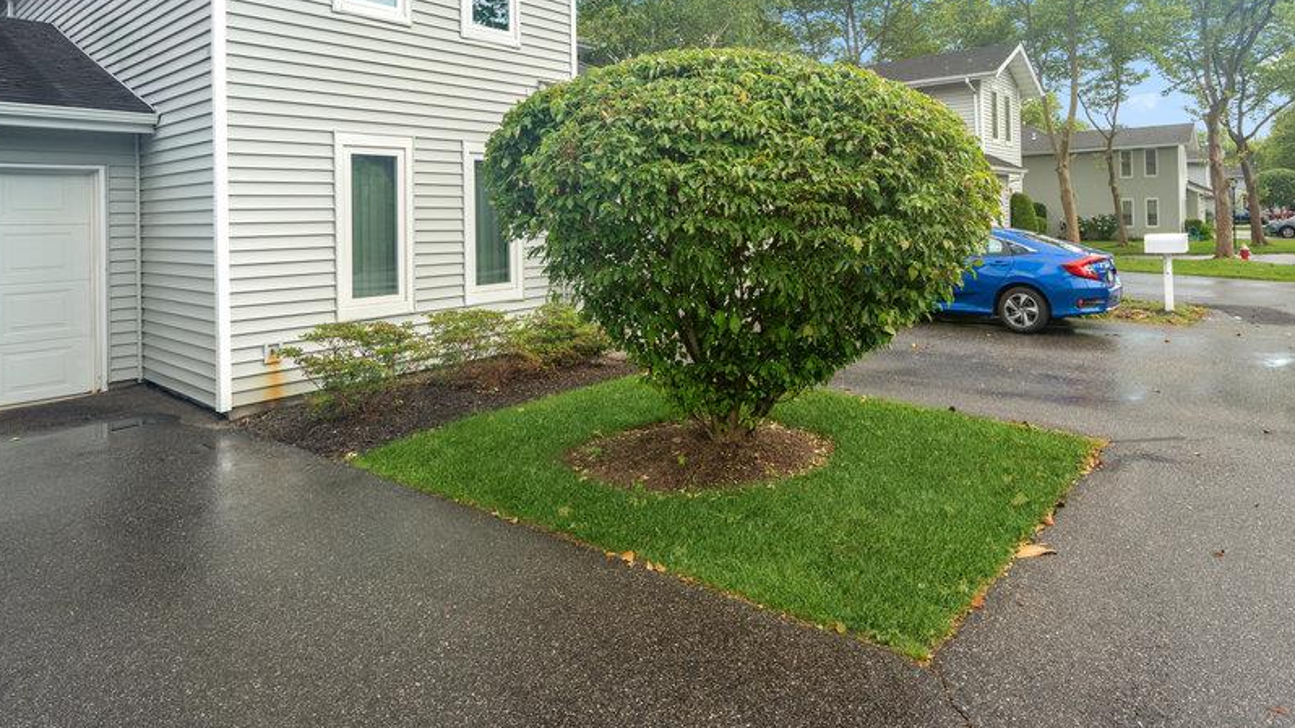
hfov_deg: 83.0
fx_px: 721
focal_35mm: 21
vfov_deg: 52.0
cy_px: 210
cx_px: 763
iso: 200
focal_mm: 16
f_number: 5.6
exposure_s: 1/200
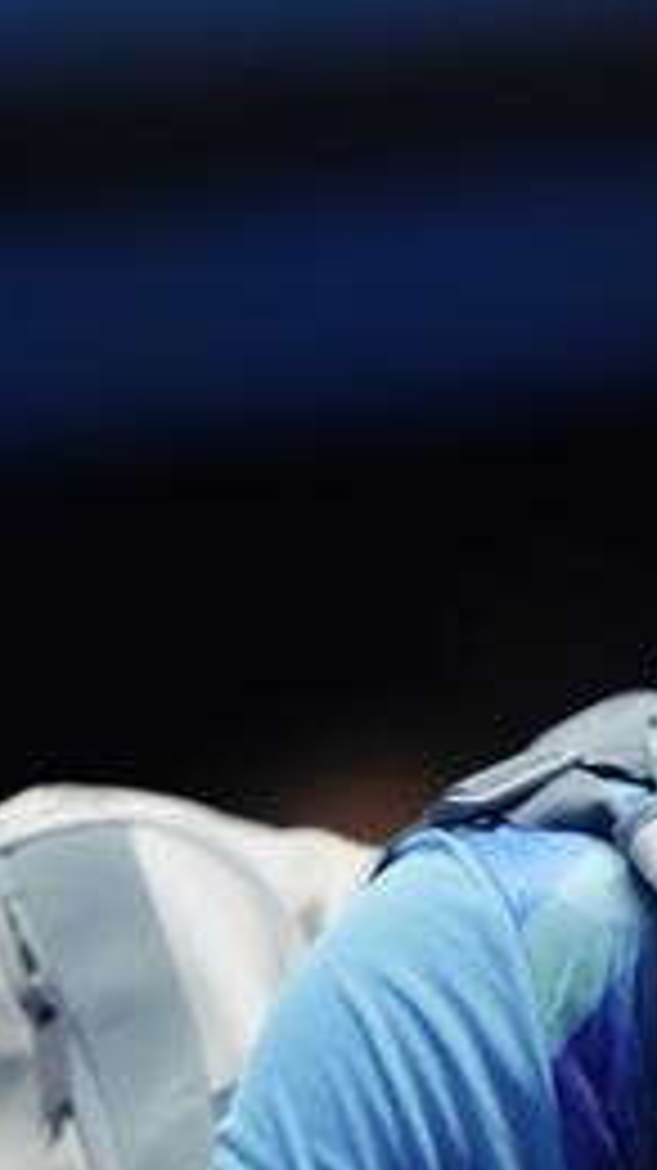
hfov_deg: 1.2
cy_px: 1278
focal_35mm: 1049
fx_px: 32531
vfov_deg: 2.1
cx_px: 893
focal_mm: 400
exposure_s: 1/800
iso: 3200
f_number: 2.8
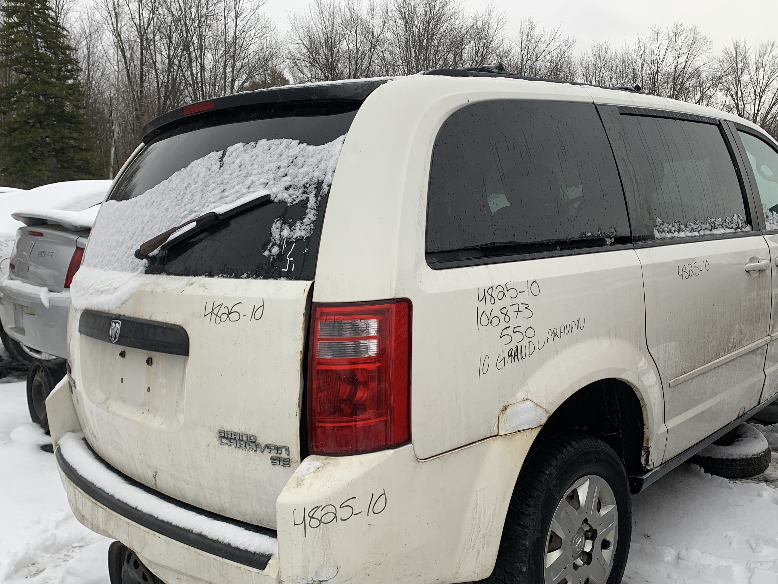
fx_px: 697
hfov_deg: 58.2
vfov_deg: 45.3
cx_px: 439
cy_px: 332
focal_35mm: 31
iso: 25
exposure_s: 1/201
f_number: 1.8
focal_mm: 4.25
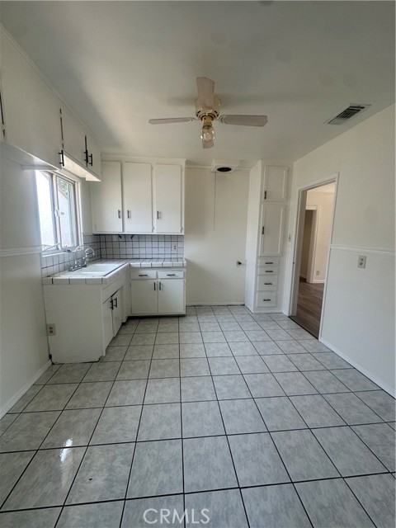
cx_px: 198
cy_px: 264
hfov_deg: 85.7
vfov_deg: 102.1
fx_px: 214
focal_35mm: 14
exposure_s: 1/99
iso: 64
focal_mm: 2.22
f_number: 2.2
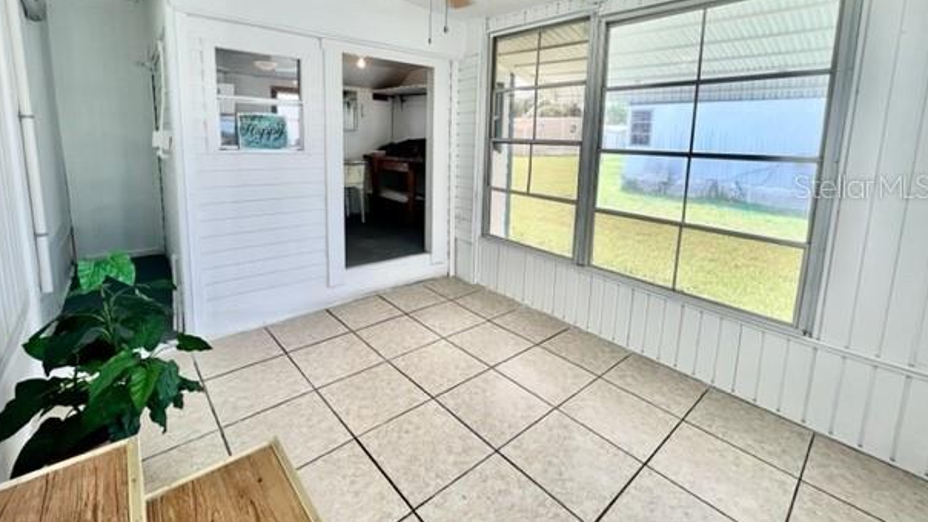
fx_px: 369
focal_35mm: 15
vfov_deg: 69.1
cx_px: 447
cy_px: 186
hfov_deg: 102.9
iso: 32
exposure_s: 1/136
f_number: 1.8
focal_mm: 1.57
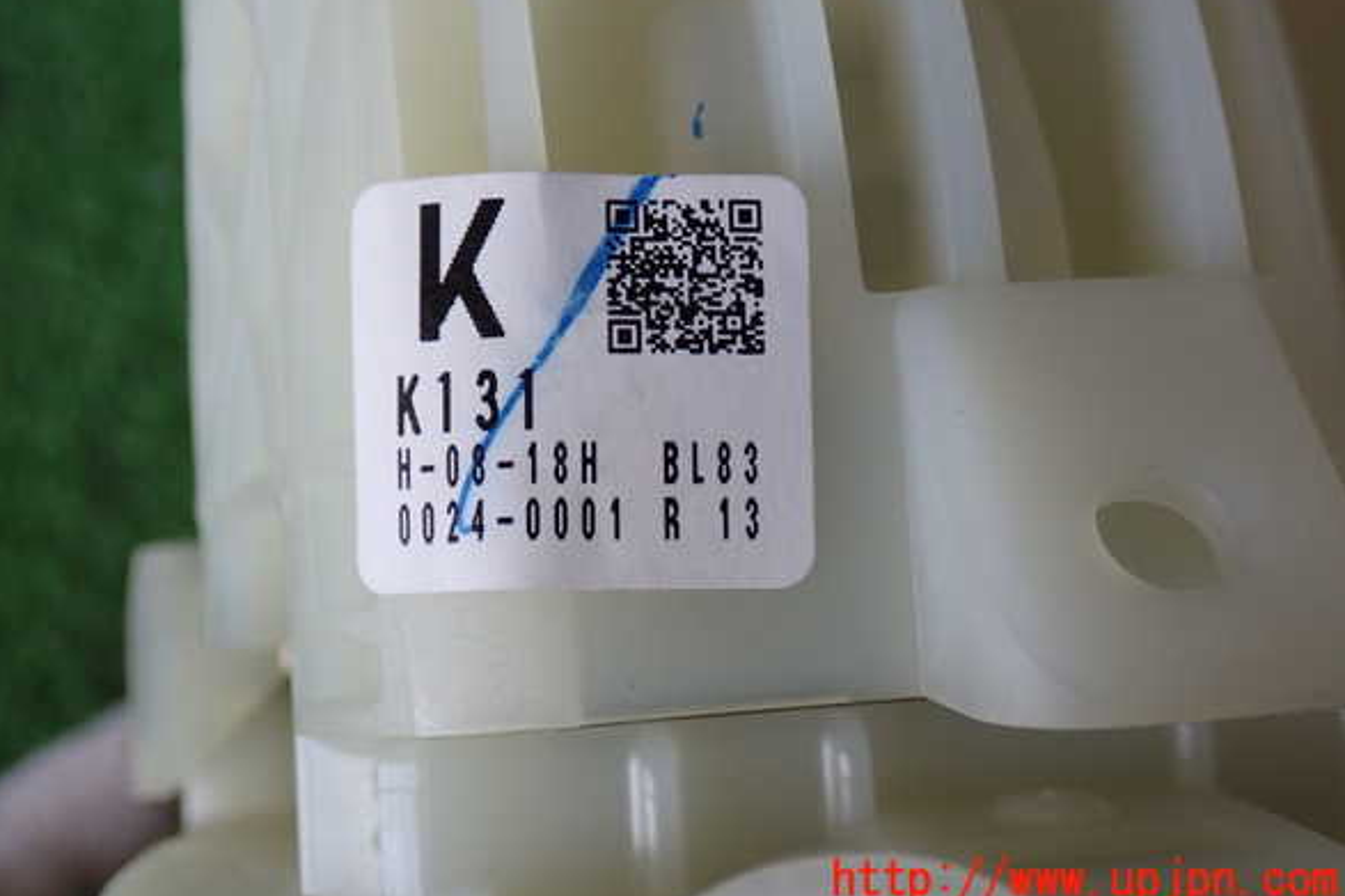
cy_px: 394
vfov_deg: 27.0
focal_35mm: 50
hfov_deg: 39.6
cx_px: 662
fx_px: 1867
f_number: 3.1
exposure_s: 1/80
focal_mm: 8.4
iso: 200
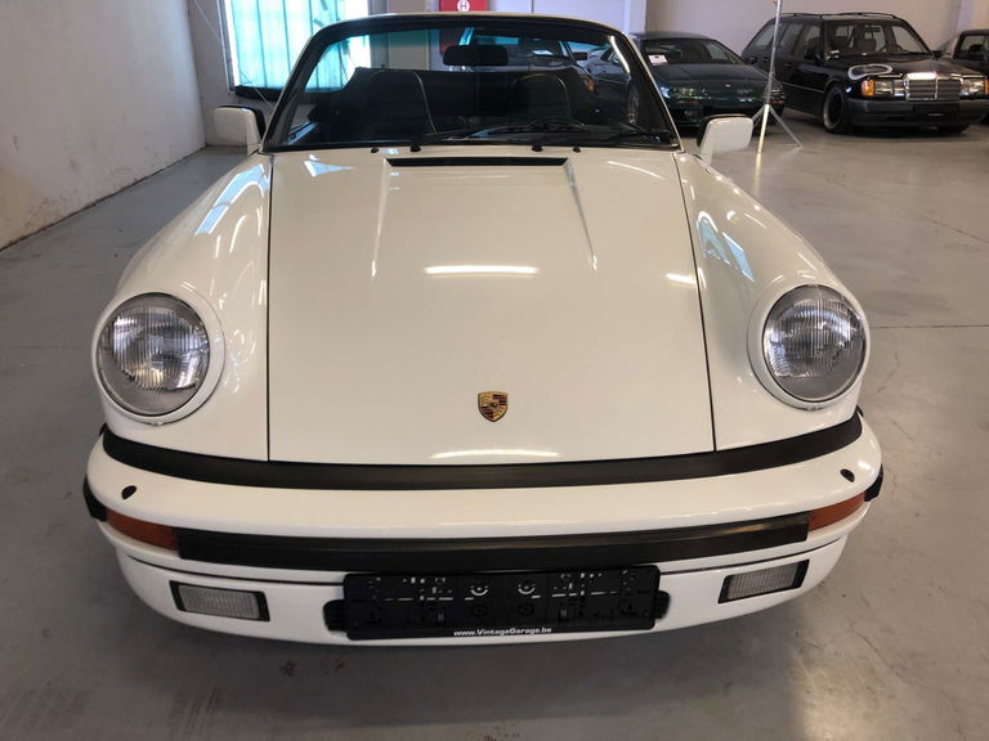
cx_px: 494
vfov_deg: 49.7
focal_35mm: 28
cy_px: 370
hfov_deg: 63.4
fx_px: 800
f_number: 1.8
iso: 40
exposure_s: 1/20
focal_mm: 3.99
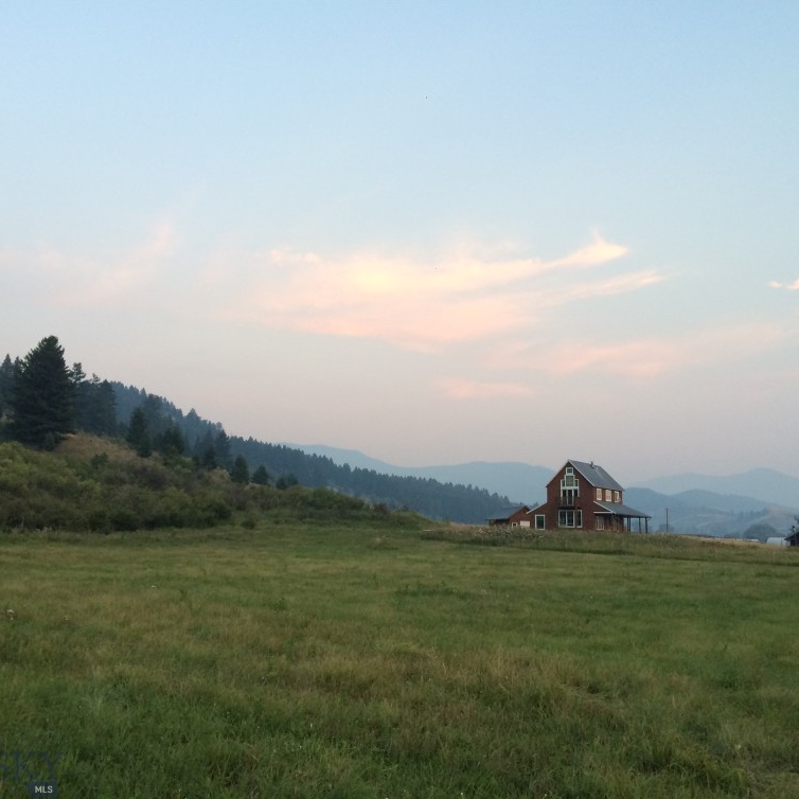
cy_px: 405
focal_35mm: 36
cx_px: 401
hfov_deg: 46.0
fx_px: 940
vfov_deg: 46.0
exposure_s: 1/40
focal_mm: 4.12
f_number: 2.2
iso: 40
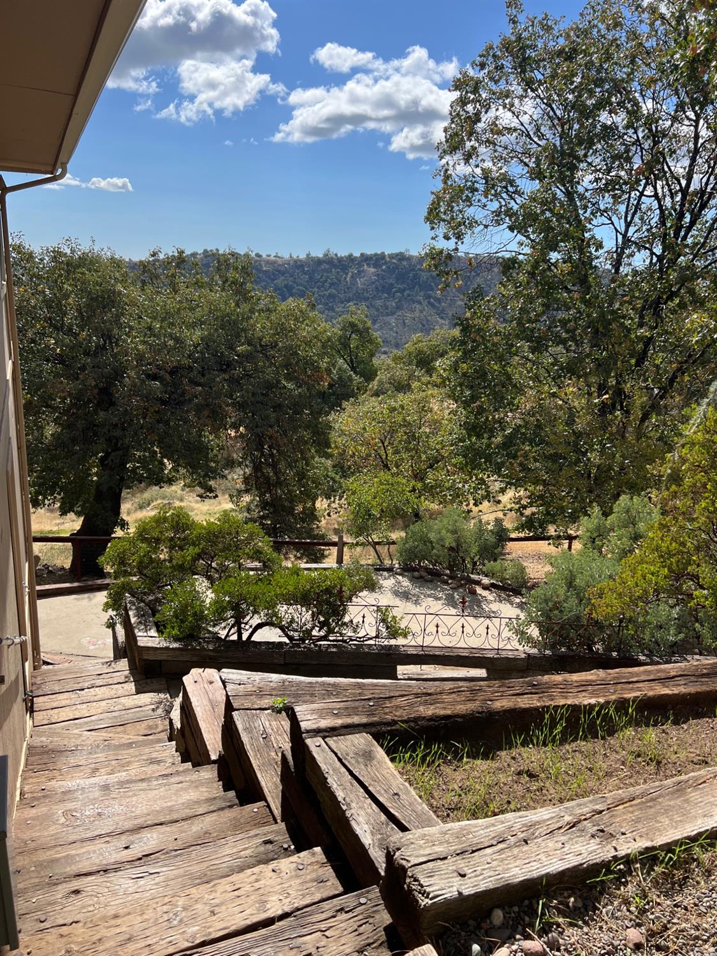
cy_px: 478
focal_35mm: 26
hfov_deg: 53.1
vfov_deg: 67.3
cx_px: 358
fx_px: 718
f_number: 1.5
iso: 50
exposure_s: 1/3831
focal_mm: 5.7
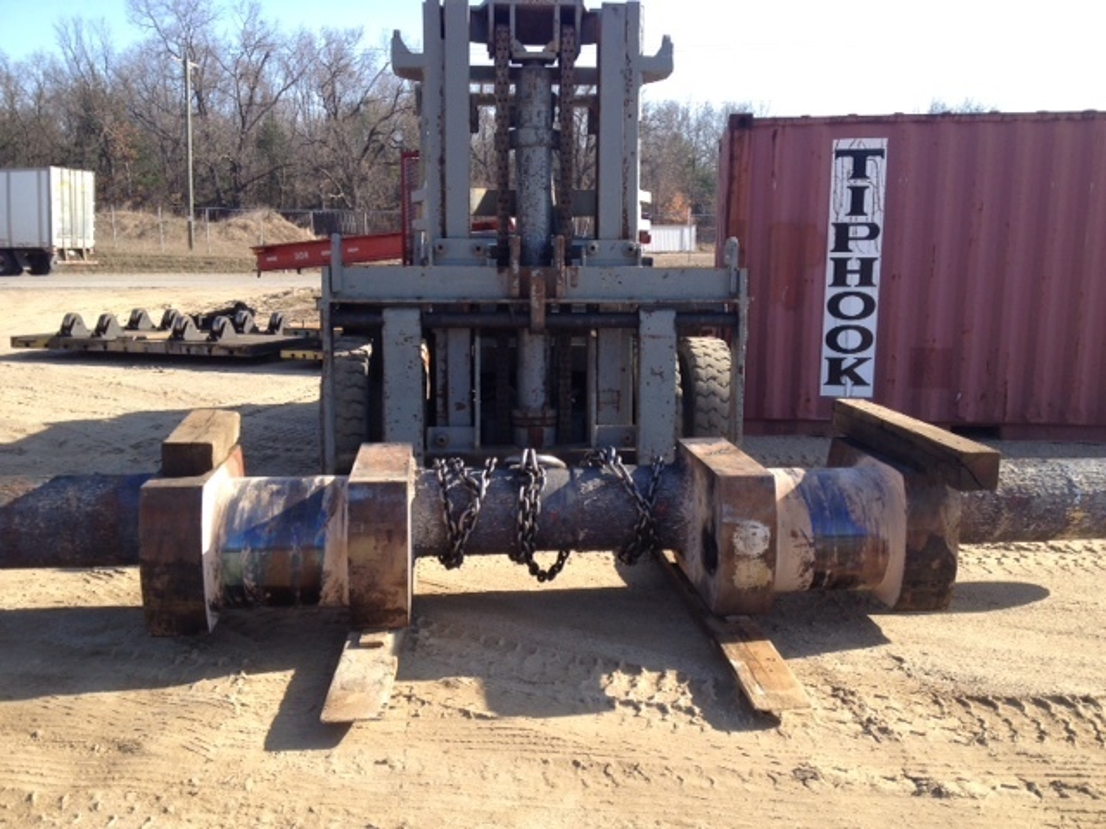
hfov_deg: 52.6
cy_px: 414
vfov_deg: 40.7
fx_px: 1118
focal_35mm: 35
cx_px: 553
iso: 50
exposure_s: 1/541
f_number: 2.4
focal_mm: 4.28
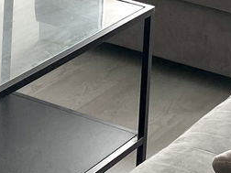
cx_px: 162
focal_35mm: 165
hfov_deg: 12.0
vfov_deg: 8.5
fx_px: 1101
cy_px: -183
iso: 80
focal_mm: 4.25
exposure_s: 1/122
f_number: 1.8
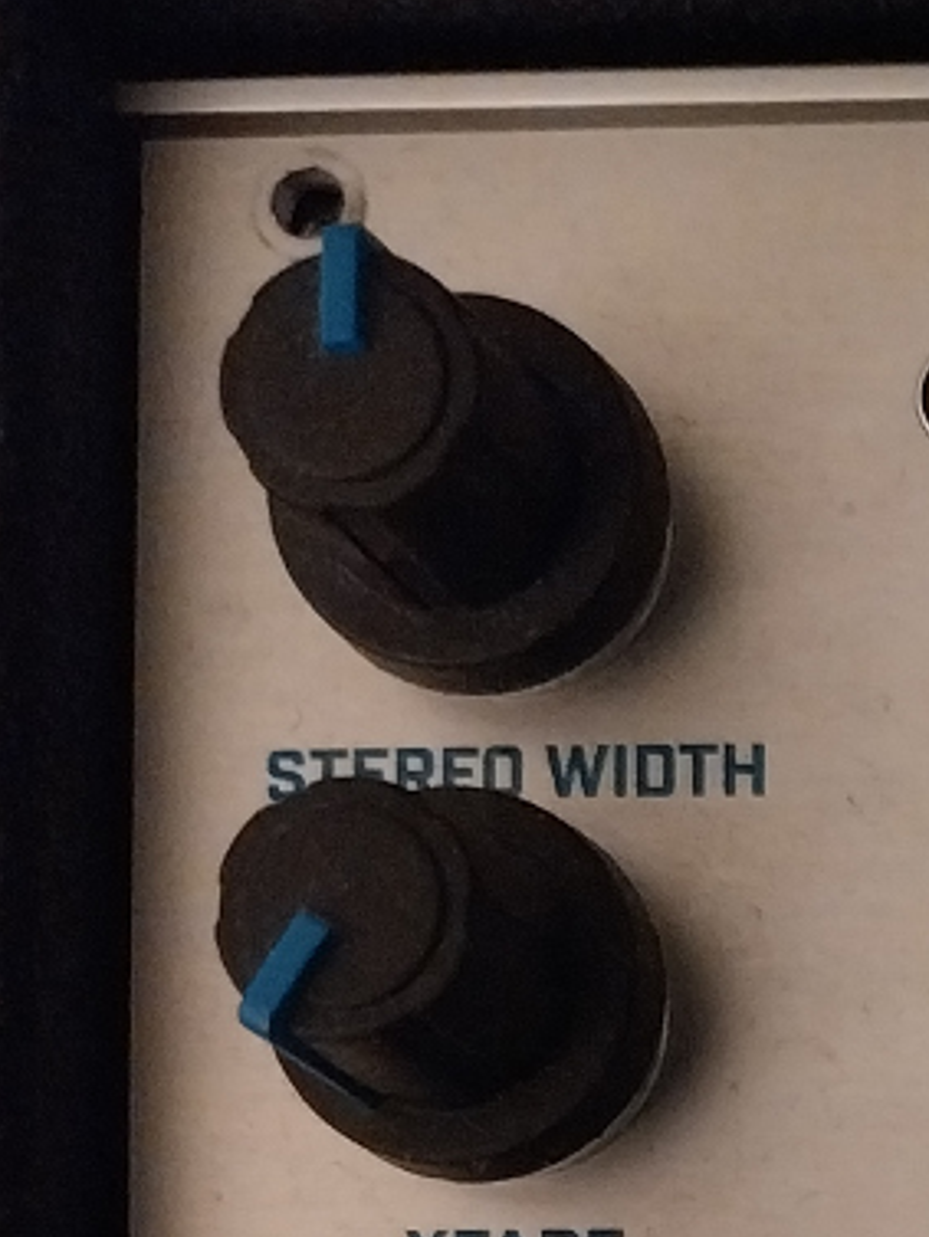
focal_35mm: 92
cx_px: 1605
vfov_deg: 19.6
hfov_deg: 14.4
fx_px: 3290
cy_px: 1600
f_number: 1.8
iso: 800
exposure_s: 1/25
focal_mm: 4
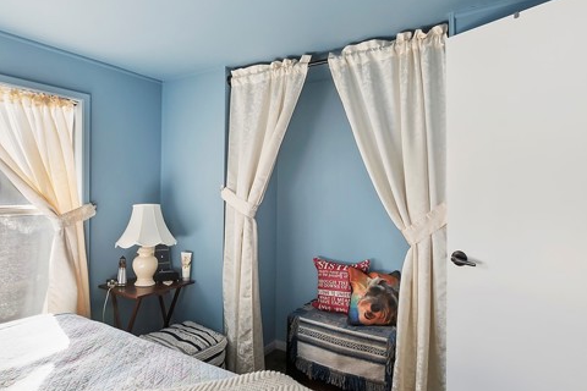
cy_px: 178
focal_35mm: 20
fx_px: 326
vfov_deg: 61.8
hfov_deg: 83.5
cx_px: 253
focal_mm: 10
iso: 400
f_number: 10
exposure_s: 1/30
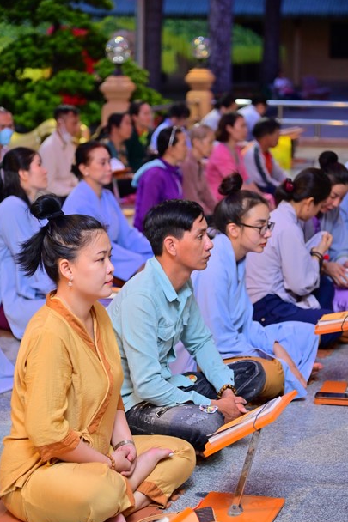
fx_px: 1335
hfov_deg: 14.9
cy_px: 274
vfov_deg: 22.1
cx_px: 163
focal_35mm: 92
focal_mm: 86
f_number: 4
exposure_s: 1/100
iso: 1600
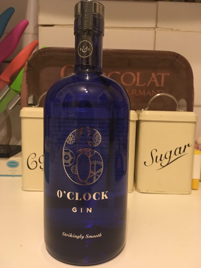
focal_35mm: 29
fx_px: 225
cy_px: 134
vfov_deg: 61.7
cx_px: 100
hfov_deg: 48.2
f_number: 2.2
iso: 500
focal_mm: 4.15
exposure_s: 1/17
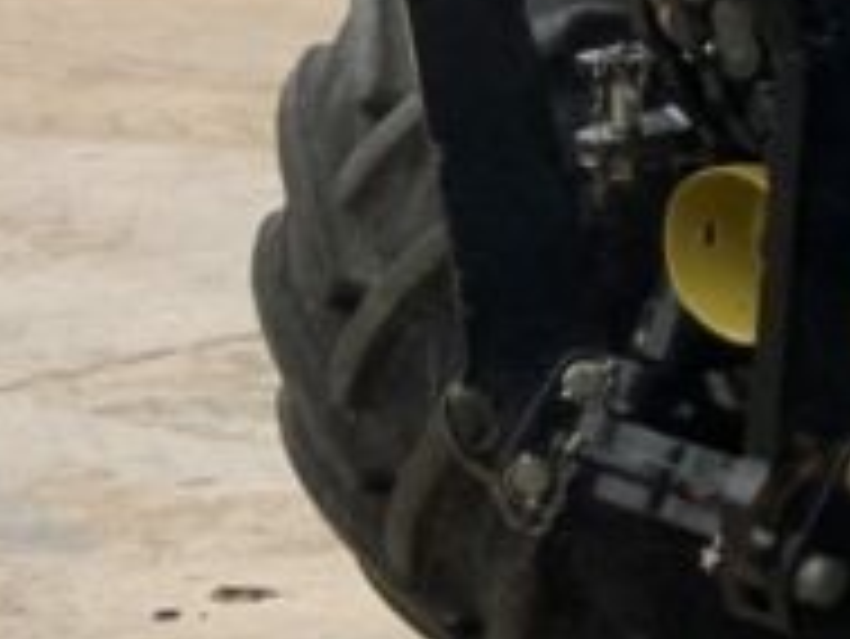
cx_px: 2190
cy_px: -144
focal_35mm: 157
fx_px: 3858
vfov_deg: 9.3
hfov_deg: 10.4
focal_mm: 3
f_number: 1.8
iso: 25
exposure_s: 1/122
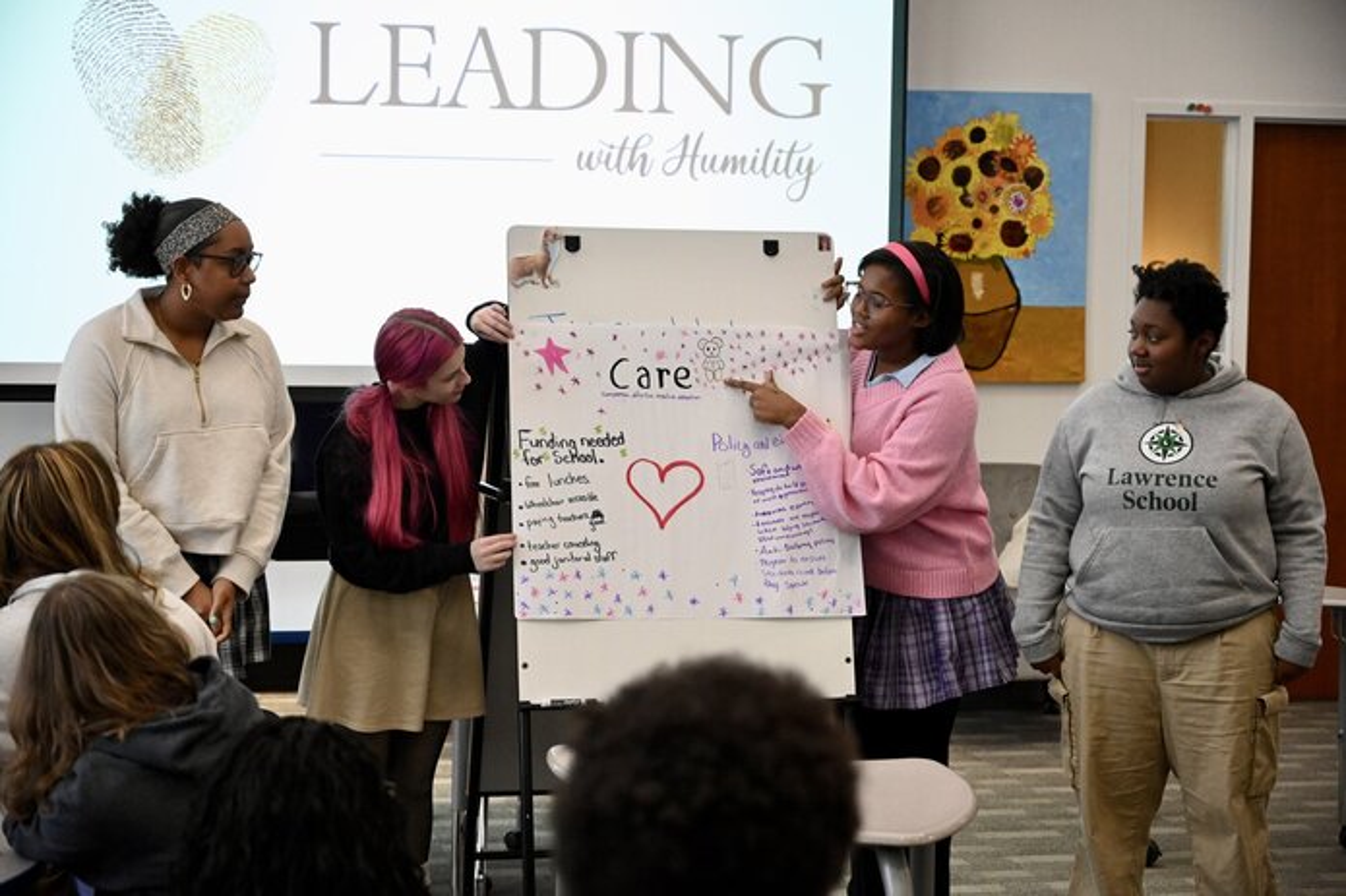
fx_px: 2616
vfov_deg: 19.4
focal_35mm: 70
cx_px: 673
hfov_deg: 28.8
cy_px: 448
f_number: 4.5
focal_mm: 70
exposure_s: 1/320
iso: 5000
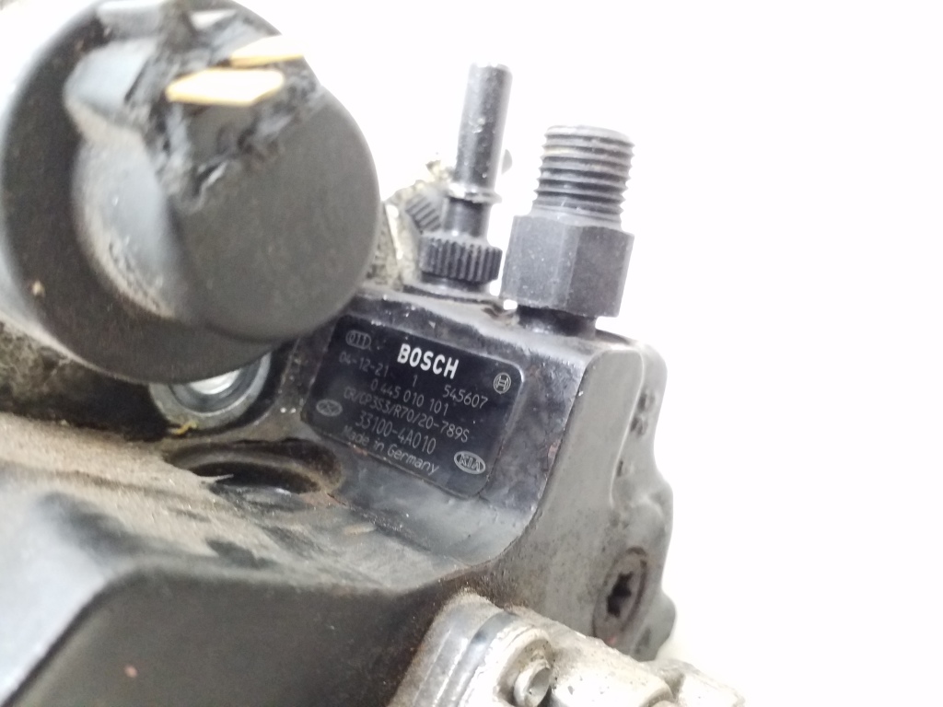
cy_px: 354
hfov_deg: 65.3
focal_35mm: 27
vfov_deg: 51.4
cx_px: 472
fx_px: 736
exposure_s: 1/17
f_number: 1.9
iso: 500
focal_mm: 3.6
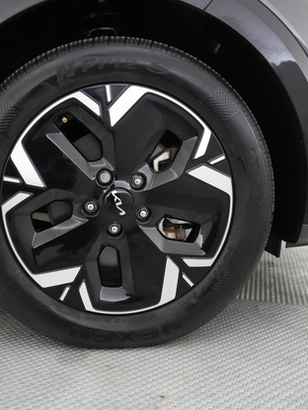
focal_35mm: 37
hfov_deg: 38.5
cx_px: 120
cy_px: 205
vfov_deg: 50.1
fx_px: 439
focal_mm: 25
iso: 6400
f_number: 2.8
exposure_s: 1/160
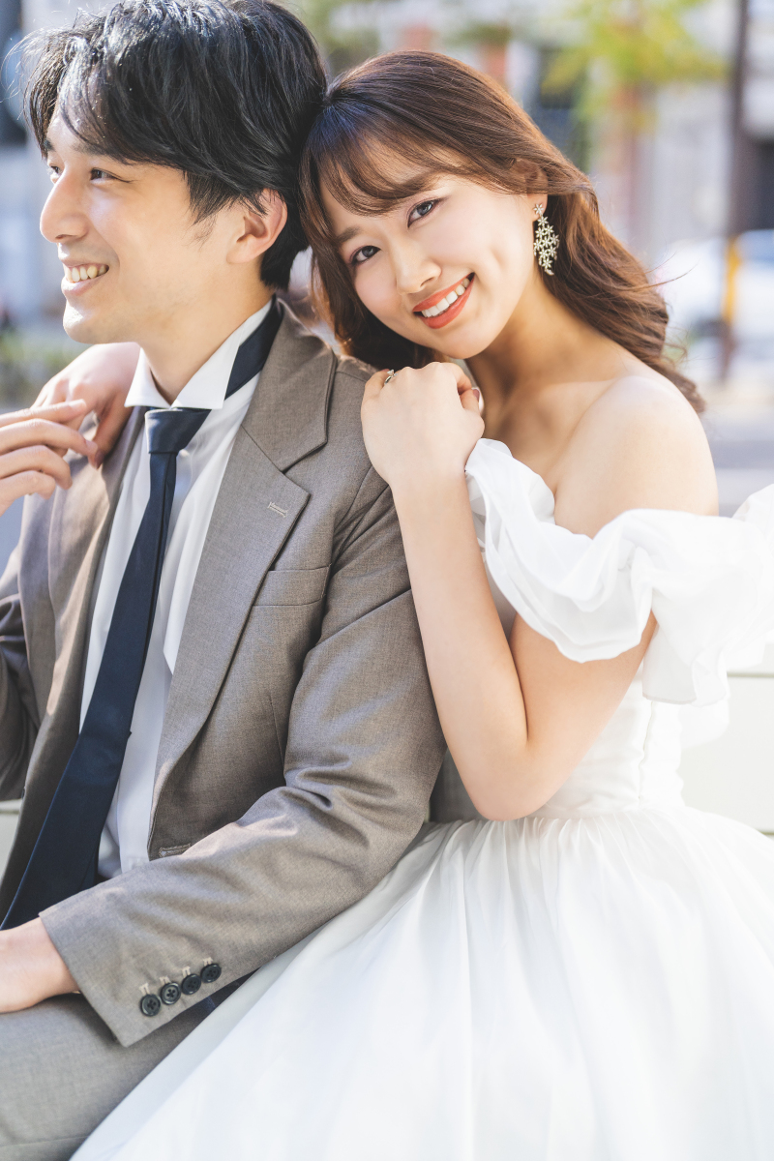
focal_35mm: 50
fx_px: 1612
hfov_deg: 27.0
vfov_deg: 39.6
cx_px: 387
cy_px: 580
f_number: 1.6
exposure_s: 1/4000
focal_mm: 50
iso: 640
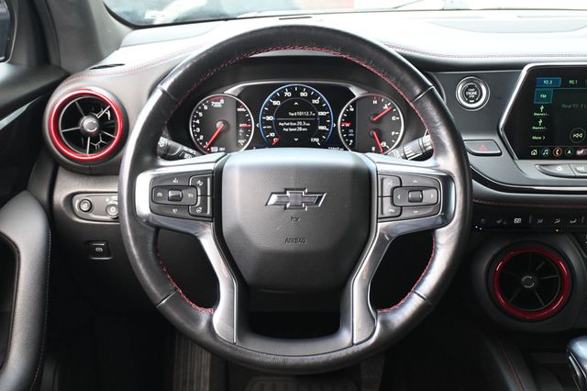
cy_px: 196
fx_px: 648
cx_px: 294
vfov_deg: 33.6
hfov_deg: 48.7
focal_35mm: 40
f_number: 4.5
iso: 2500
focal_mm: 26.5
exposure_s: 1/125
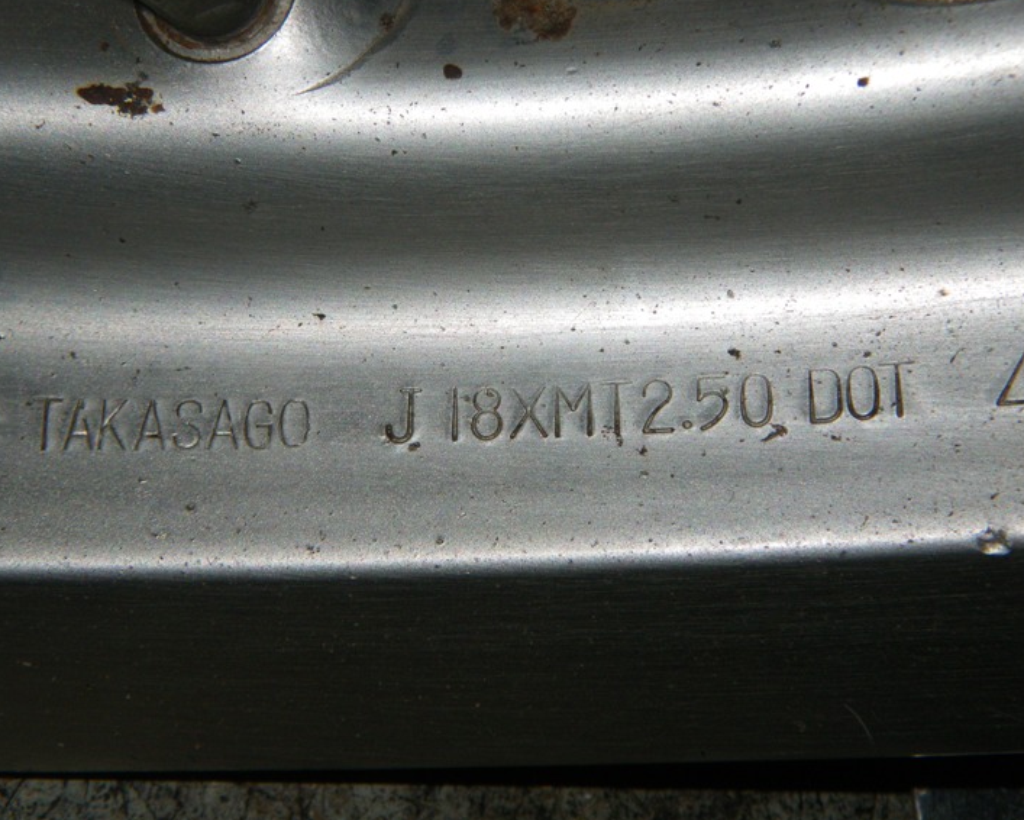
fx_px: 2577
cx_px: 527
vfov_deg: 18.1
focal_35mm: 85
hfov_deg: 22.5
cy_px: 394
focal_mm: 13.7
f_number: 5.8
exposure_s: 1/100
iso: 125
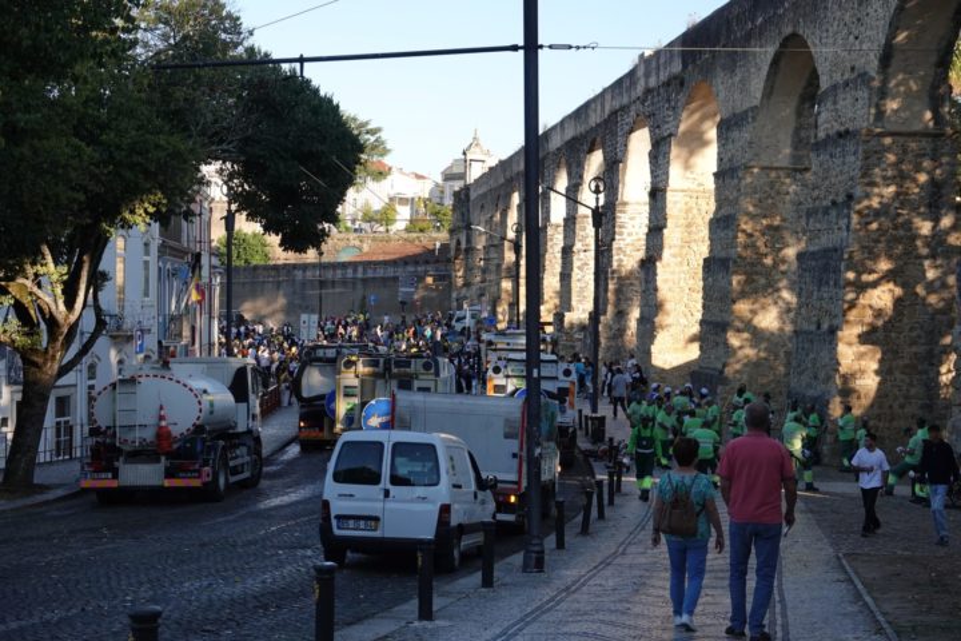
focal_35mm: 61
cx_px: 480
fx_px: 1628
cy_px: 320
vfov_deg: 22.3
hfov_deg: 32.9
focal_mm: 22.19
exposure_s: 1/400
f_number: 3.5
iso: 100
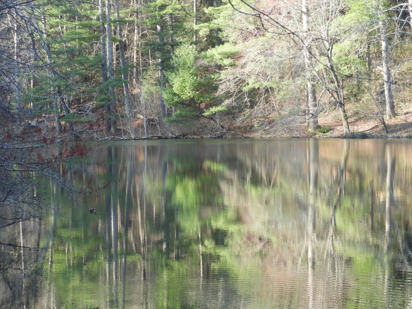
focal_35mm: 125
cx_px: 206
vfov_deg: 11.9
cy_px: 154
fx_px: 1488
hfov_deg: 15.8
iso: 180
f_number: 5
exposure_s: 1/60
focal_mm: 22.4
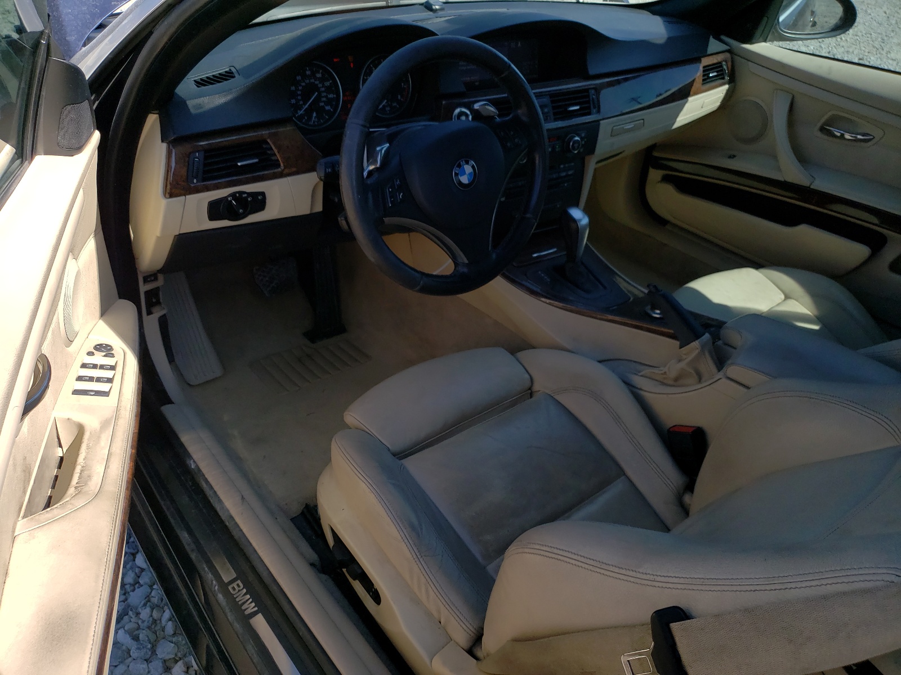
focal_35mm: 26
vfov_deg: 53.1
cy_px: 338
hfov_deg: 67.3
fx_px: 677
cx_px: 450
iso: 50
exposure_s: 1/1667
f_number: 1.5
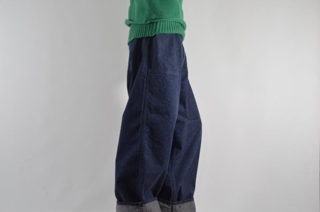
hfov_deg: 33.5
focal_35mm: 60
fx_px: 532
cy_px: 106
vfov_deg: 22.5
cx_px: 160
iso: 800
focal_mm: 40
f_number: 5.6
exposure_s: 1/125
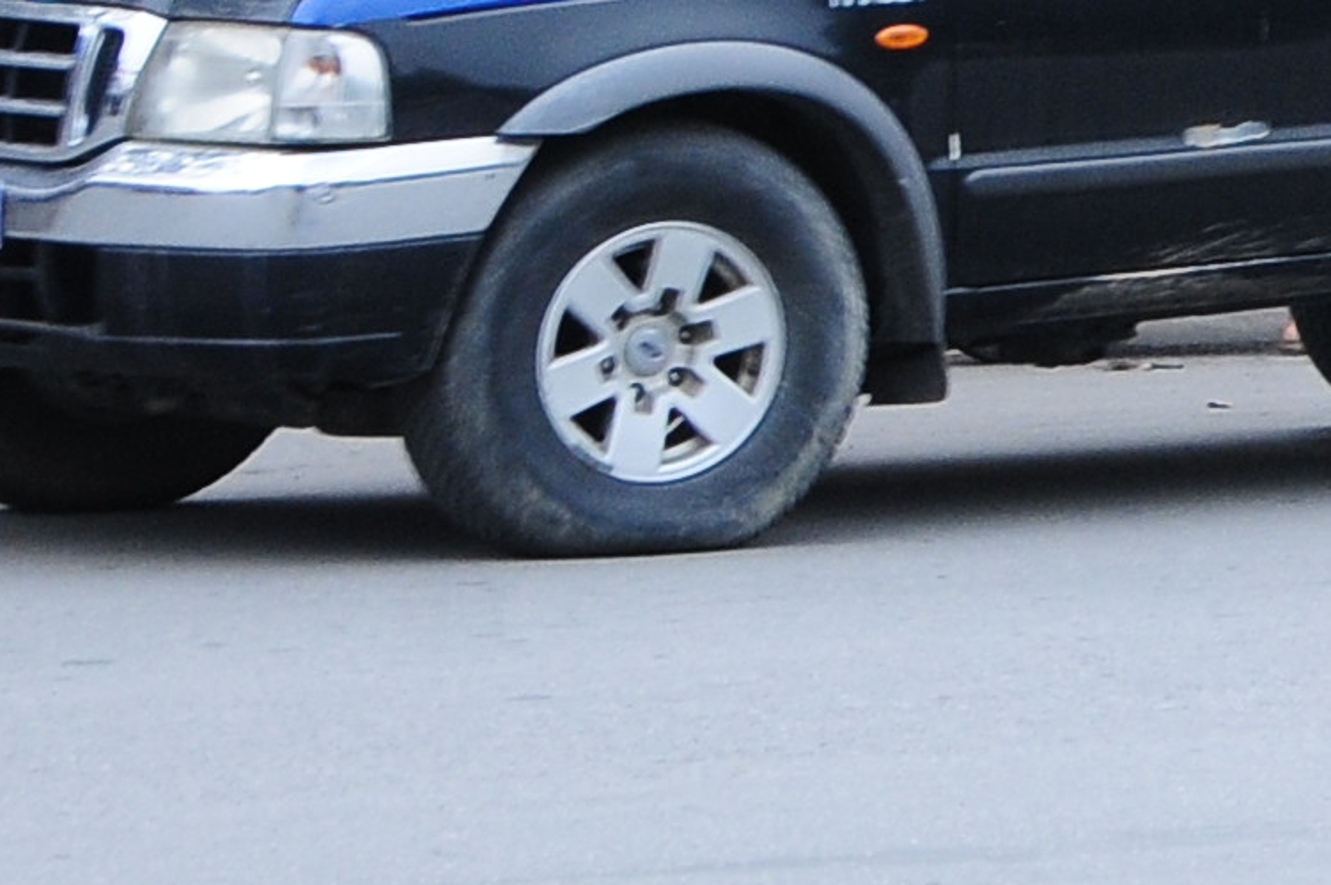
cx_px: 3461
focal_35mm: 274
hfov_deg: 7.0
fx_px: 10119
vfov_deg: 4.9
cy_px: -965
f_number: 8
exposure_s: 1/200
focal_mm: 32
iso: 400
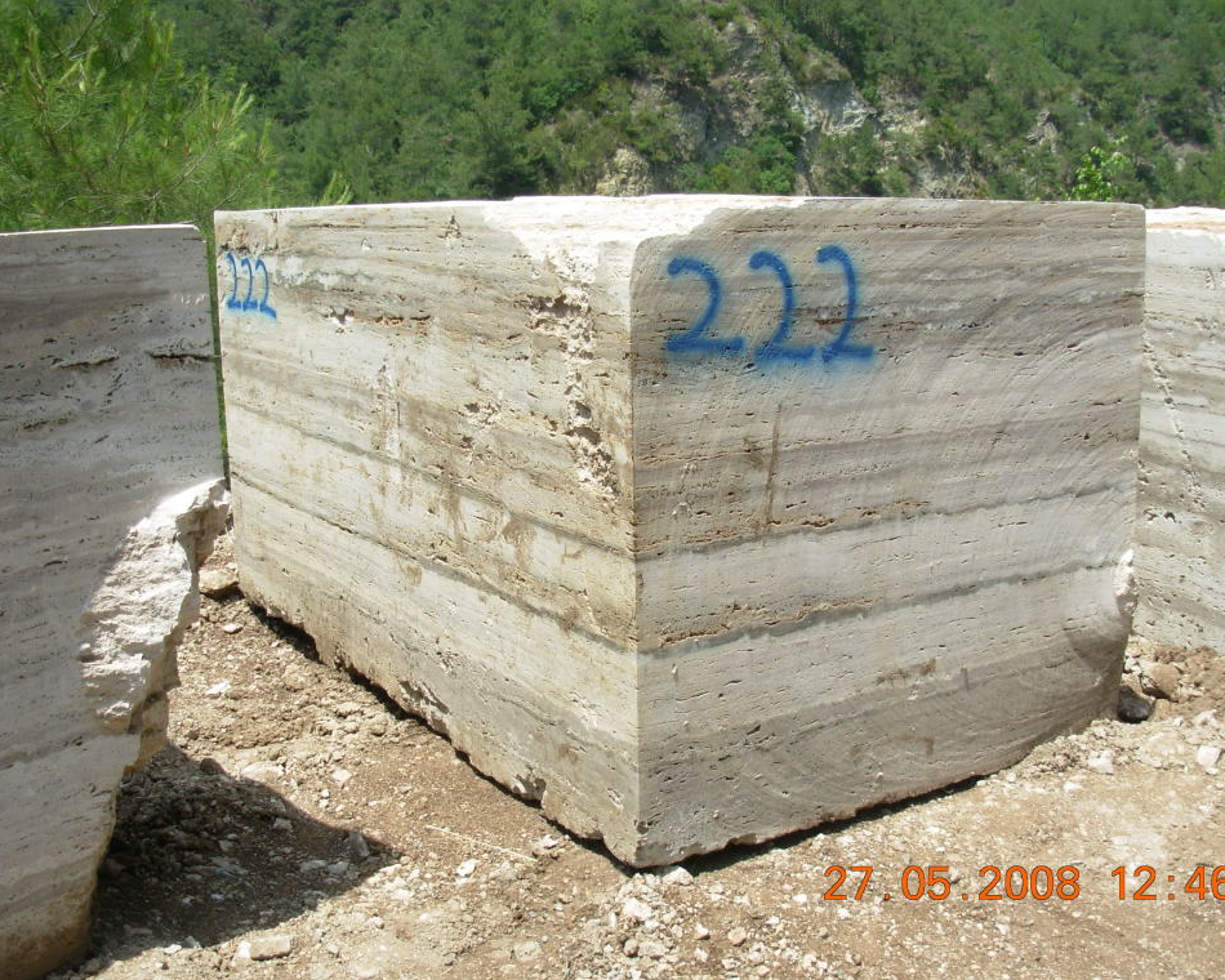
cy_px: 493
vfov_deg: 37.3
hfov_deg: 45.8
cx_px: 606
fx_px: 1450
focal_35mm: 40
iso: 50
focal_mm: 6.3
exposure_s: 1/745
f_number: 2.9
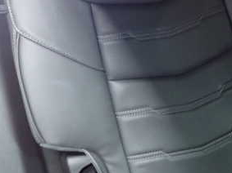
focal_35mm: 53
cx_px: 179
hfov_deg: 35.3
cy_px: 60
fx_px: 355
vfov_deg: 27.4
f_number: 2
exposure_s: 1/15
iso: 800
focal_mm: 4.5
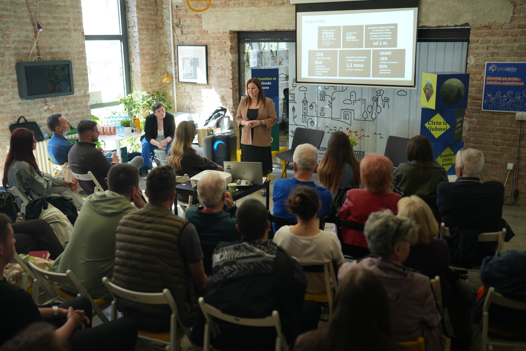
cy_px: 176
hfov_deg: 53.1
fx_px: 526
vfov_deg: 36.9
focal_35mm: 36
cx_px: 263
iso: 500
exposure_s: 1/200
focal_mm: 36
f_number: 2
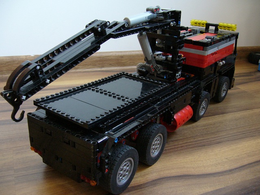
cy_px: 98
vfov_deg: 40.7
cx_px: 130
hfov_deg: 52.6
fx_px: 263
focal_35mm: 35
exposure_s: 1/8
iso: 200
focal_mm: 5.8
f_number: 2.8
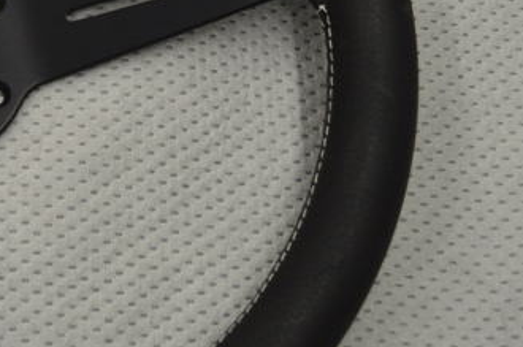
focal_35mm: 91
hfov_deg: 21.1
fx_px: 1320
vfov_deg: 14.9
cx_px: -81
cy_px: 91
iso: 400
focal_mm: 20
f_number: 4
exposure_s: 1/60
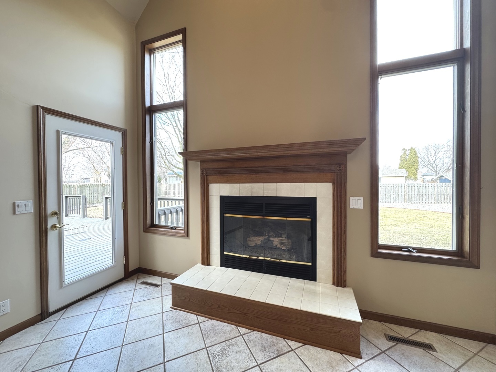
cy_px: 186
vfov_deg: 85.7
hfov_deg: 102.1
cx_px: 248
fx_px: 201
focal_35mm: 14
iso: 200
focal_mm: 2.22
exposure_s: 1/60
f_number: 2.2
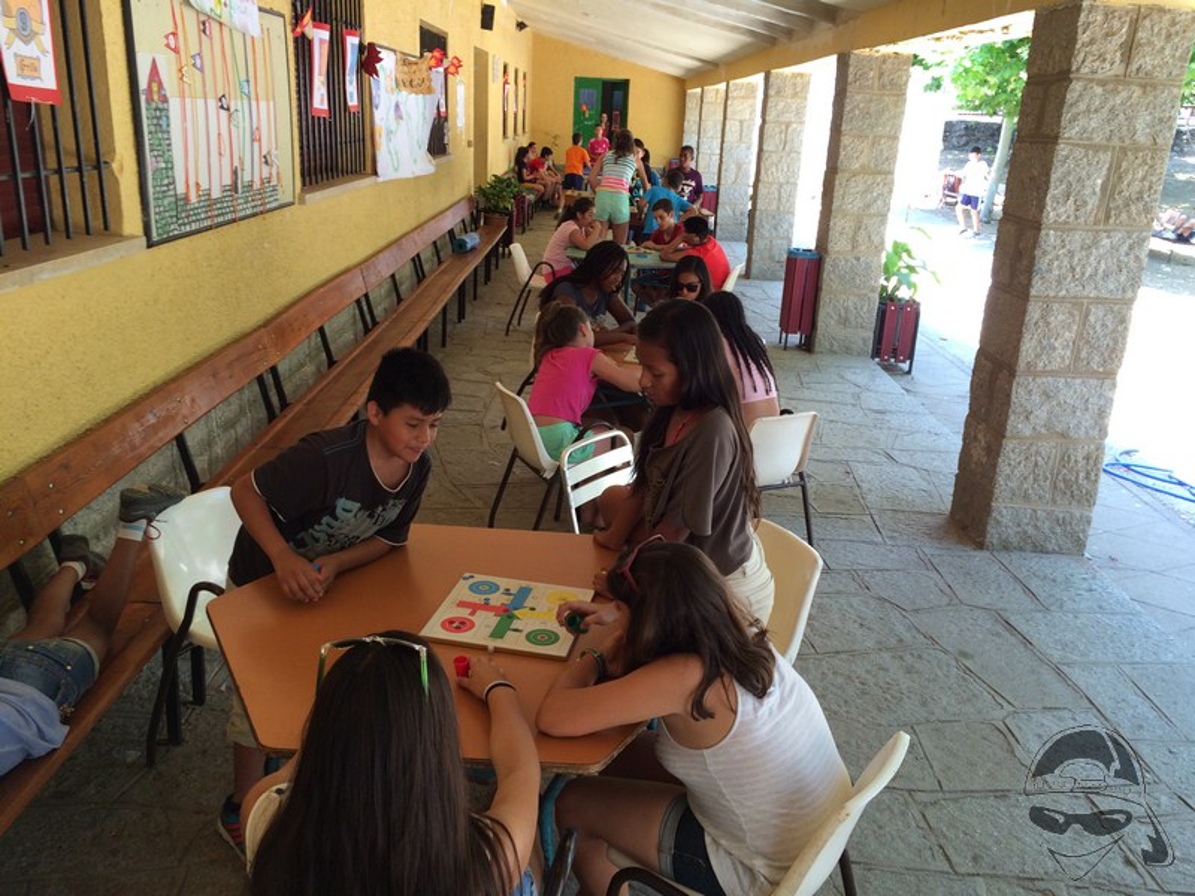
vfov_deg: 48.2
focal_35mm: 29
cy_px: 448
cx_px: 598
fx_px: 1001
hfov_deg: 61.7
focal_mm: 4.15
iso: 50
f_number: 2.2
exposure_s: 1/100
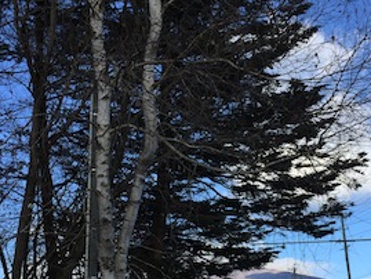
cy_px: 212
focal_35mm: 55
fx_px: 590
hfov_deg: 34.8
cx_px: 230
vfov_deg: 26.2
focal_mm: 4.15
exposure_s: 1/2198
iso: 32
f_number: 2.2
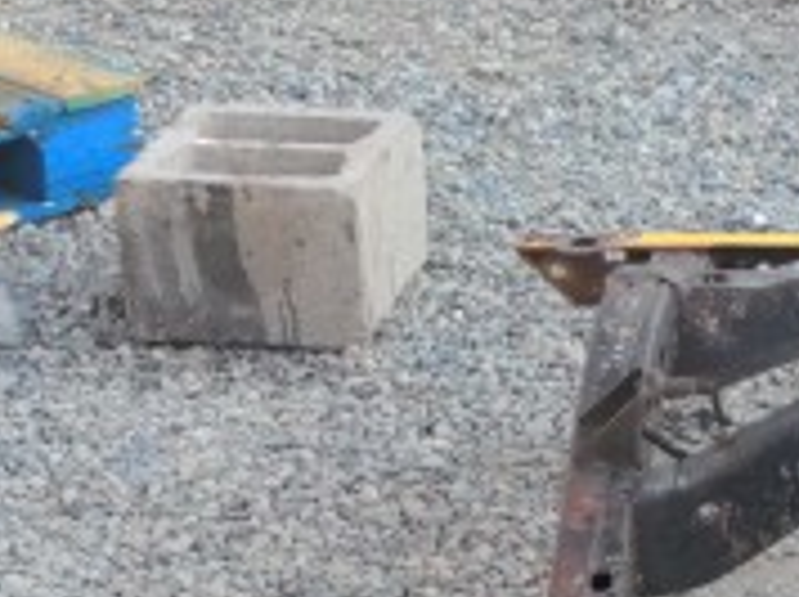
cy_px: 1580
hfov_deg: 13.3
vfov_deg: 9.0
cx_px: 1001
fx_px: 3319
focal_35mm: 144
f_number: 1.73
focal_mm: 4.38
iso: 55
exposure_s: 1/116
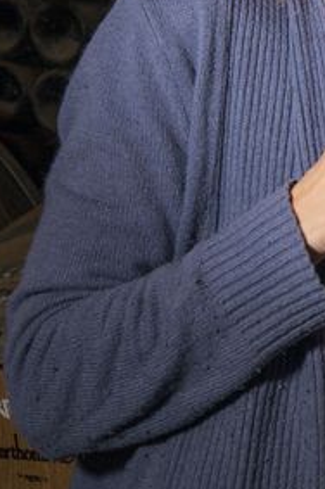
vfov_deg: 9.5
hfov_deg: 6.2
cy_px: 254
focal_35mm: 217
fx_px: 2946
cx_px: 570
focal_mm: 48
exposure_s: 1/350
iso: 400
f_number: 8
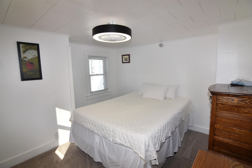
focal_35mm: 16
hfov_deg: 95.0
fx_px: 115
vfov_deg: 72.1
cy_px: 84
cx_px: 126
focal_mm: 11
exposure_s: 1/125
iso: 320
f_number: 5.6
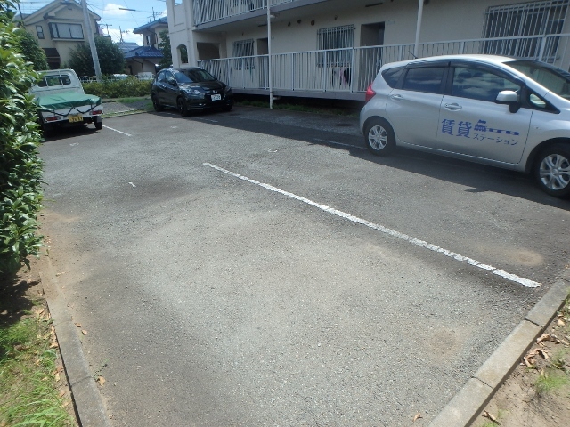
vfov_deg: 63.4
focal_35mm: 21
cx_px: 285
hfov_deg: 79.0
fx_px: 346
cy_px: 214
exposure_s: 1/800
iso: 125
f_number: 3.5
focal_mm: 3.7
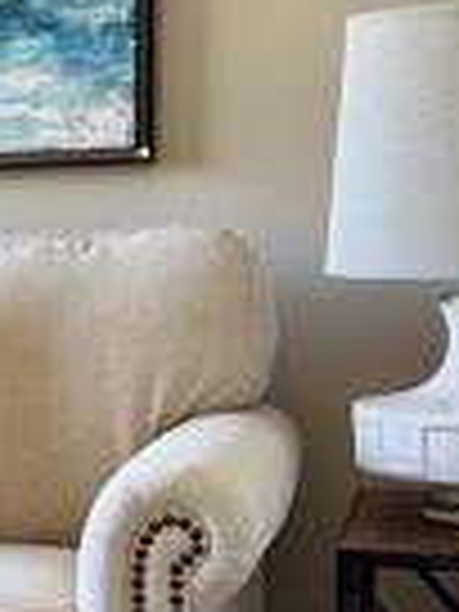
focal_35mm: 113
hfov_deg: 11.7
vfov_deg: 17.4
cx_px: -482
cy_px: 410
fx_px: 1998
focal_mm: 6.76
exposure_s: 1/120
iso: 100
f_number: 1.78
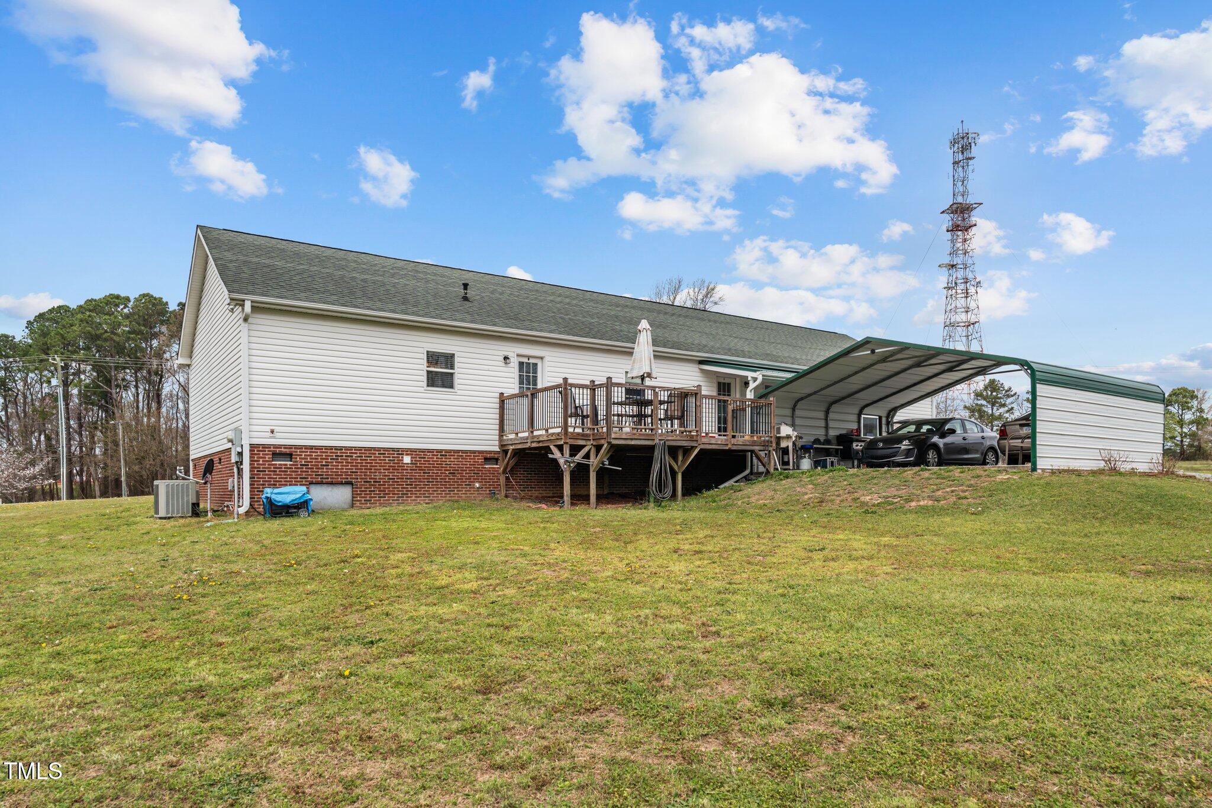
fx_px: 758
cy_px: 404
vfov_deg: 56.2
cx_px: 606
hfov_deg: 77.3
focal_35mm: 22
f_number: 8
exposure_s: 1/500
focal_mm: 22.5
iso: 250
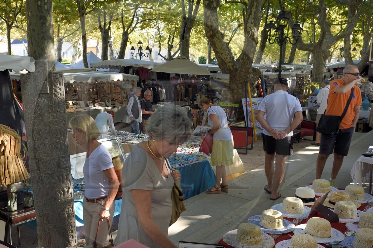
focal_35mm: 34
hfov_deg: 55.5
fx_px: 352
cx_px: 154
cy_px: 135
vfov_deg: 38.8
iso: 400
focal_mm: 24
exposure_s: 1/80
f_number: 9
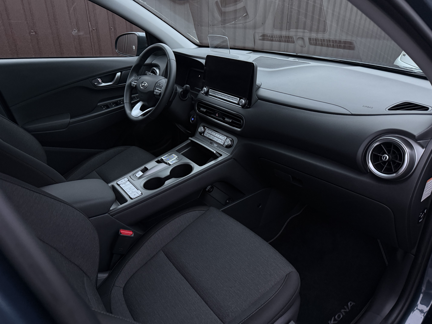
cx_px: 216
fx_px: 300
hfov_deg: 71.6
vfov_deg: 56.8
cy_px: 162
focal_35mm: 24
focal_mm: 6.76
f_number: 1.78
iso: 320
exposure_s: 1/60
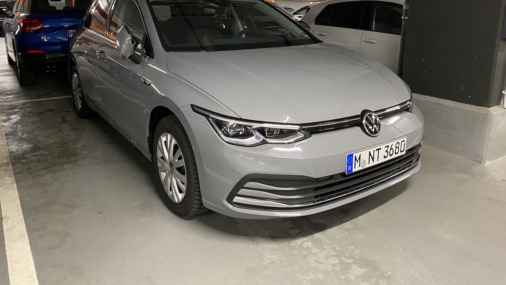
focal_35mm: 29
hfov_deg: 66.1
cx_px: 258
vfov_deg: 39.7
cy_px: 96
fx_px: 389
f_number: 1.8
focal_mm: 4.25
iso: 500
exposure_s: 1/36
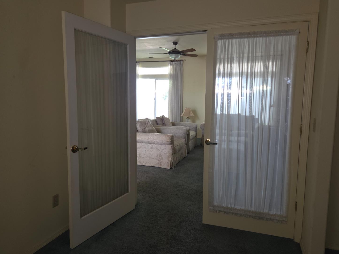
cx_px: 172
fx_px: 235
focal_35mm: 24
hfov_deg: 71.6
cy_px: 123
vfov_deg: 56.8
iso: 1600
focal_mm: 5.4
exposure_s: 1/15
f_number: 1.8
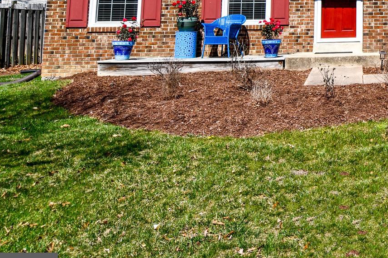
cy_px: -23
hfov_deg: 38.2
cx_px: 421
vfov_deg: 28.4
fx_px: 463
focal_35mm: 43
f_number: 9
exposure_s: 1/320
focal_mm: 12
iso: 100
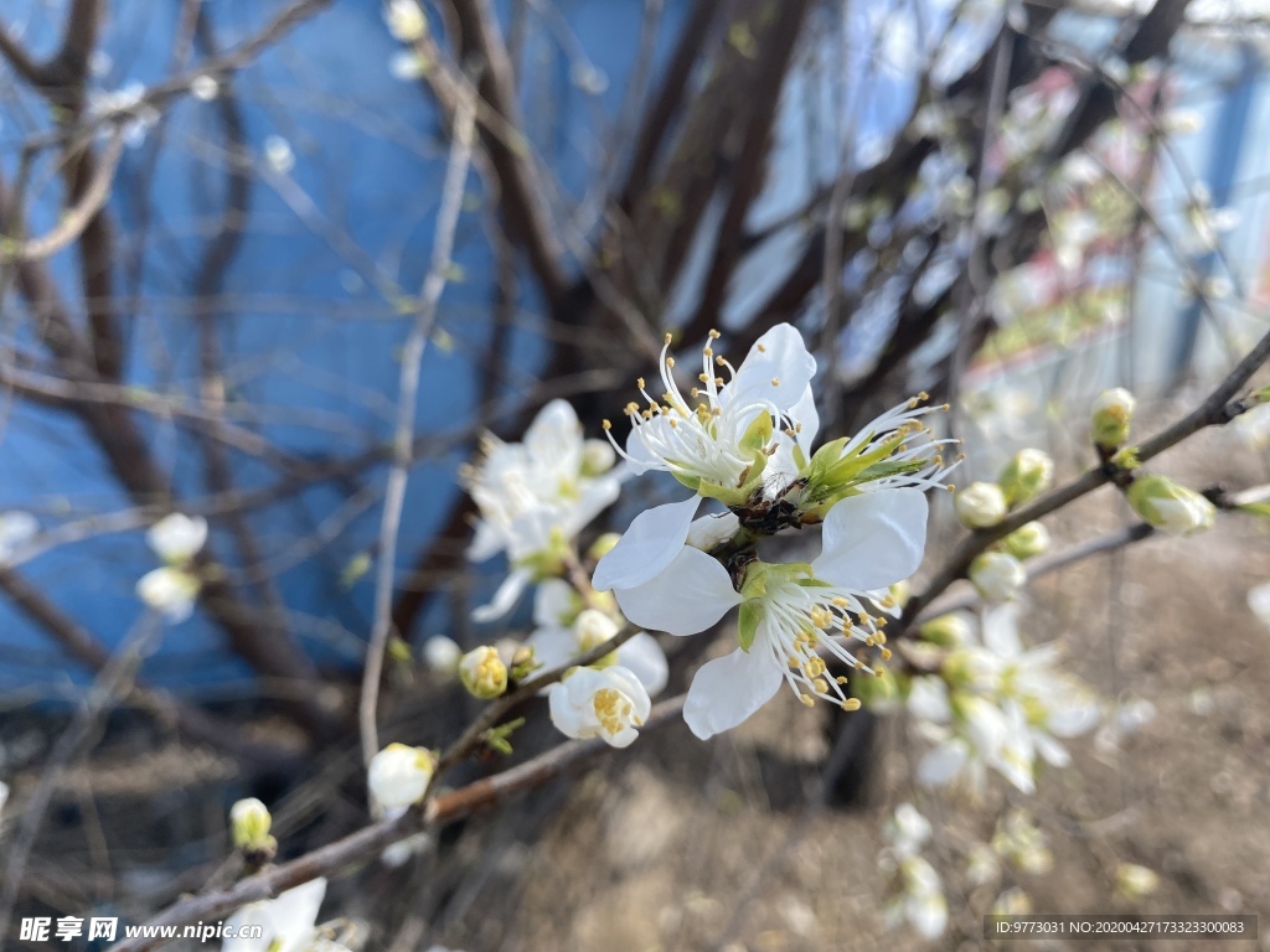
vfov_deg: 53.1
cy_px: 476
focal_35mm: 26
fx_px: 954
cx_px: 635
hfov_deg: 67.3
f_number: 1.8
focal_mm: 4.25
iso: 32
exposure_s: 1/950
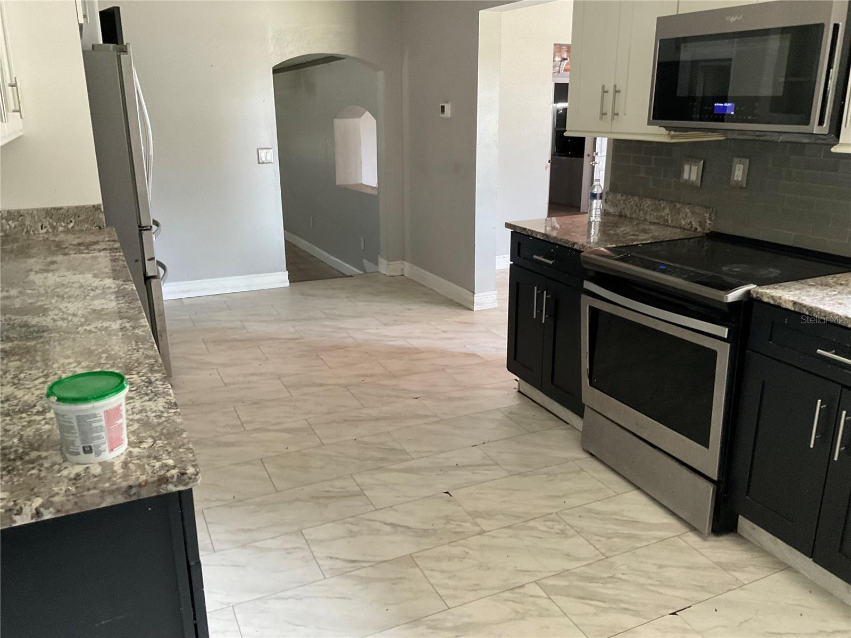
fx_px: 713
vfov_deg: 48.2
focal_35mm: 29
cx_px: 426
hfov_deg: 61.7
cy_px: 319
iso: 200
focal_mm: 3
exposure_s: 1/60
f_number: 1.8
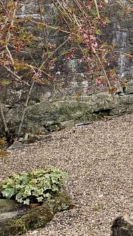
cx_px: 281
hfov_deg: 12.6
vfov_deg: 24.9
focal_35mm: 82
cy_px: 8
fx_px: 514
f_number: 1.8
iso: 25
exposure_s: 1/829
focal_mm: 4.25
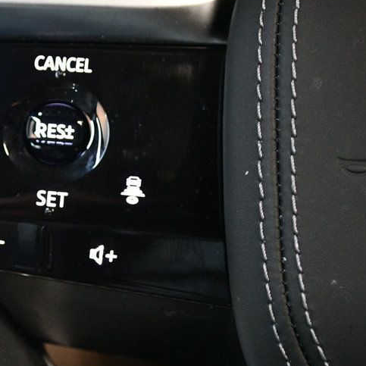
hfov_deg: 16.0
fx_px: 1292
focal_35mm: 108
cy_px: 174
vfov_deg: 16.1
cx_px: 73
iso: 3600
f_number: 5.3
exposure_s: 1/60
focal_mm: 40
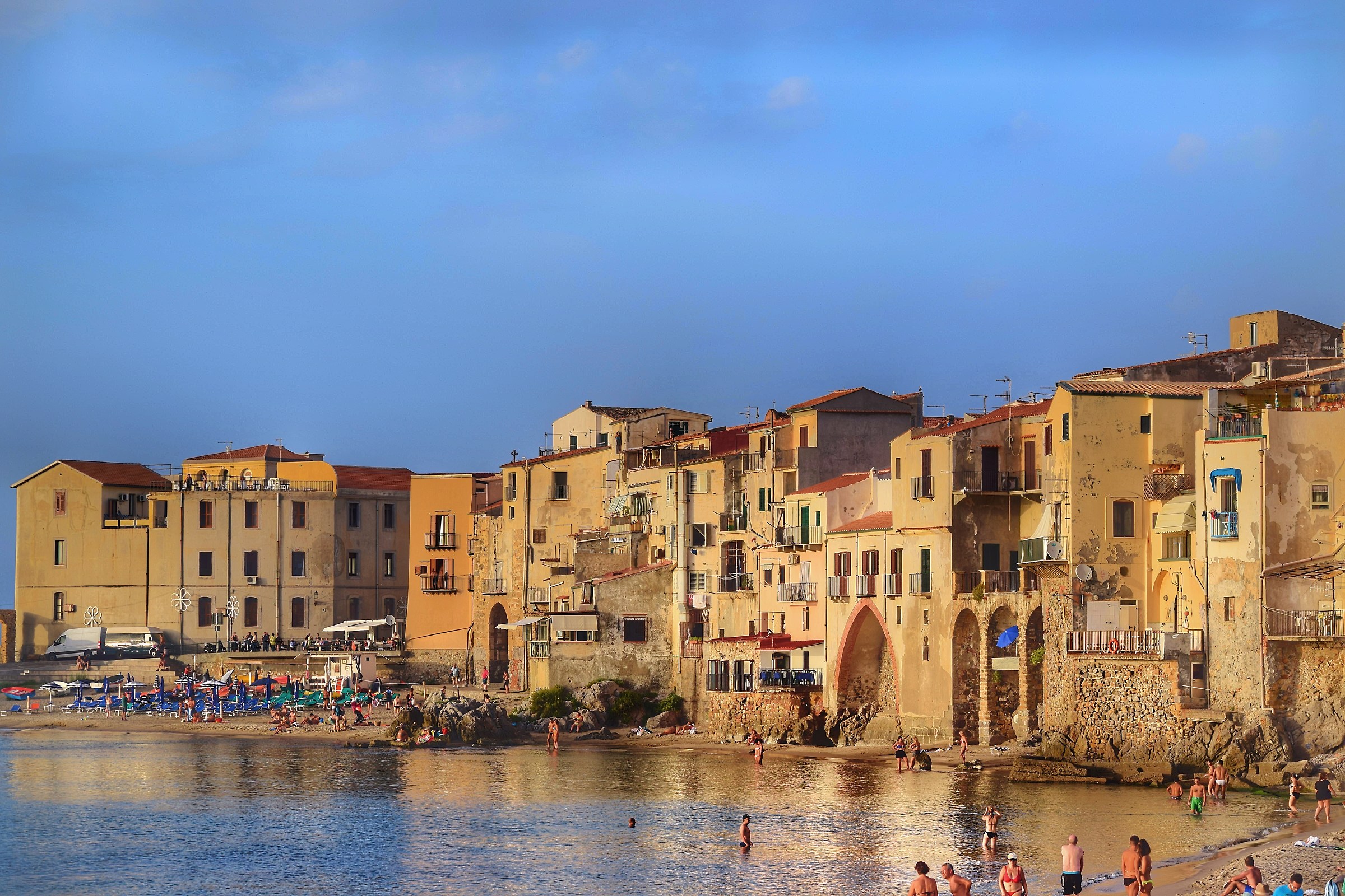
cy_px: 448
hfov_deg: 18.9
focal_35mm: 108
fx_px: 4035
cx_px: 672
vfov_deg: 12.7
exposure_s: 1/250
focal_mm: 72
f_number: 6.3
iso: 100
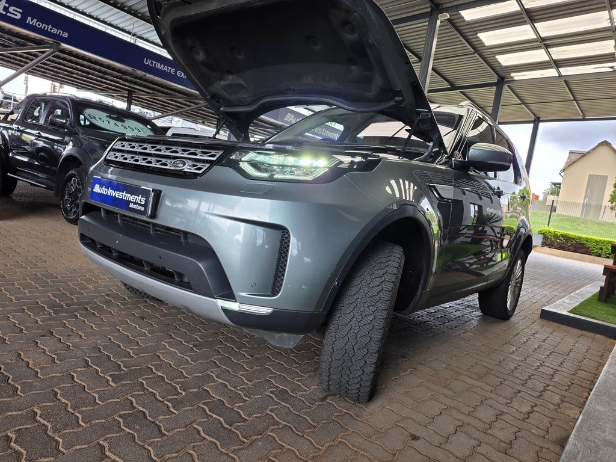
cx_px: 308
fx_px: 409
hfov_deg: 73.9
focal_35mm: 23
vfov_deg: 58.9
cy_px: 231
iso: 25
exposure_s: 1/61
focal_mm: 6.25
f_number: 1.7
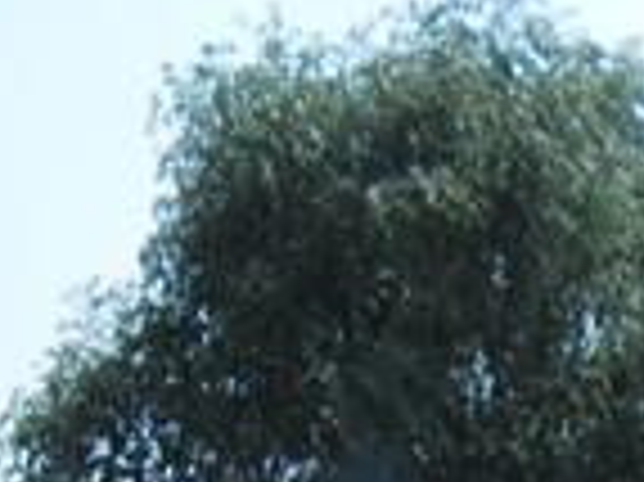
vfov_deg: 8.5
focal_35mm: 151
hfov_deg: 11.7
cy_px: 1338
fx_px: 2807
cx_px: 1311
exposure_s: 1/558
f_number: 3.5
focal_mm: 4.9
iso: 80
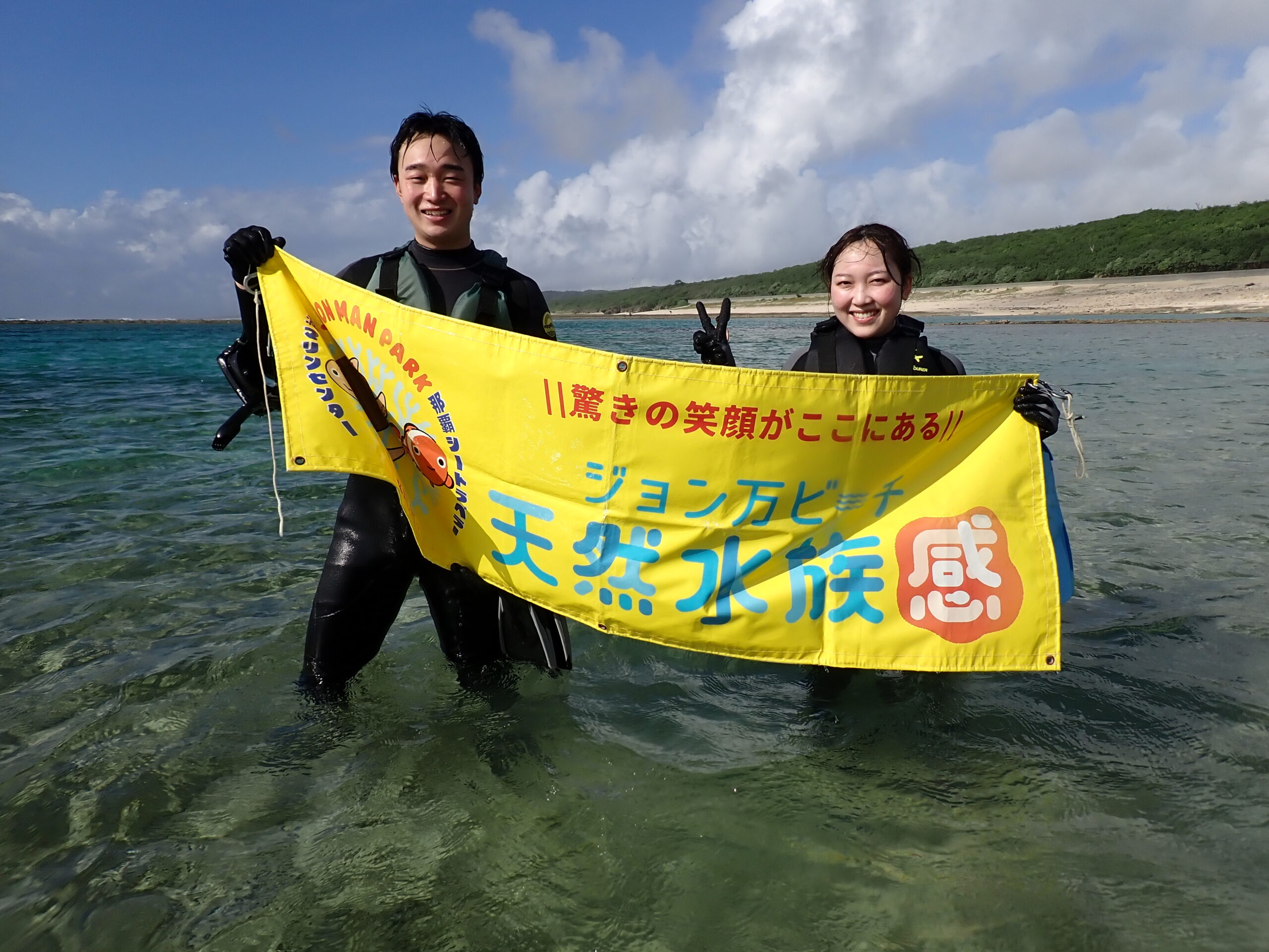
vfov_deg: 54.9
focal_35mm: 25
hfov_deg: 69.4
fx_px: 916
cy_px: 476
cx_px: 634
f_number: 8
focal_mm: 4.5
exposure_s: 1/500
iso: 125
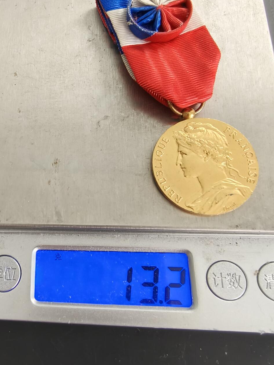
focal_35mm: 33
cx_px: 135
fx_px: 348
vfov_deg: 54.2
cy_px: 245
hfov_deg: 42.9
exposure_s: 1/73.1
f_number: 2
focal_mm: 2.32
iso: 160
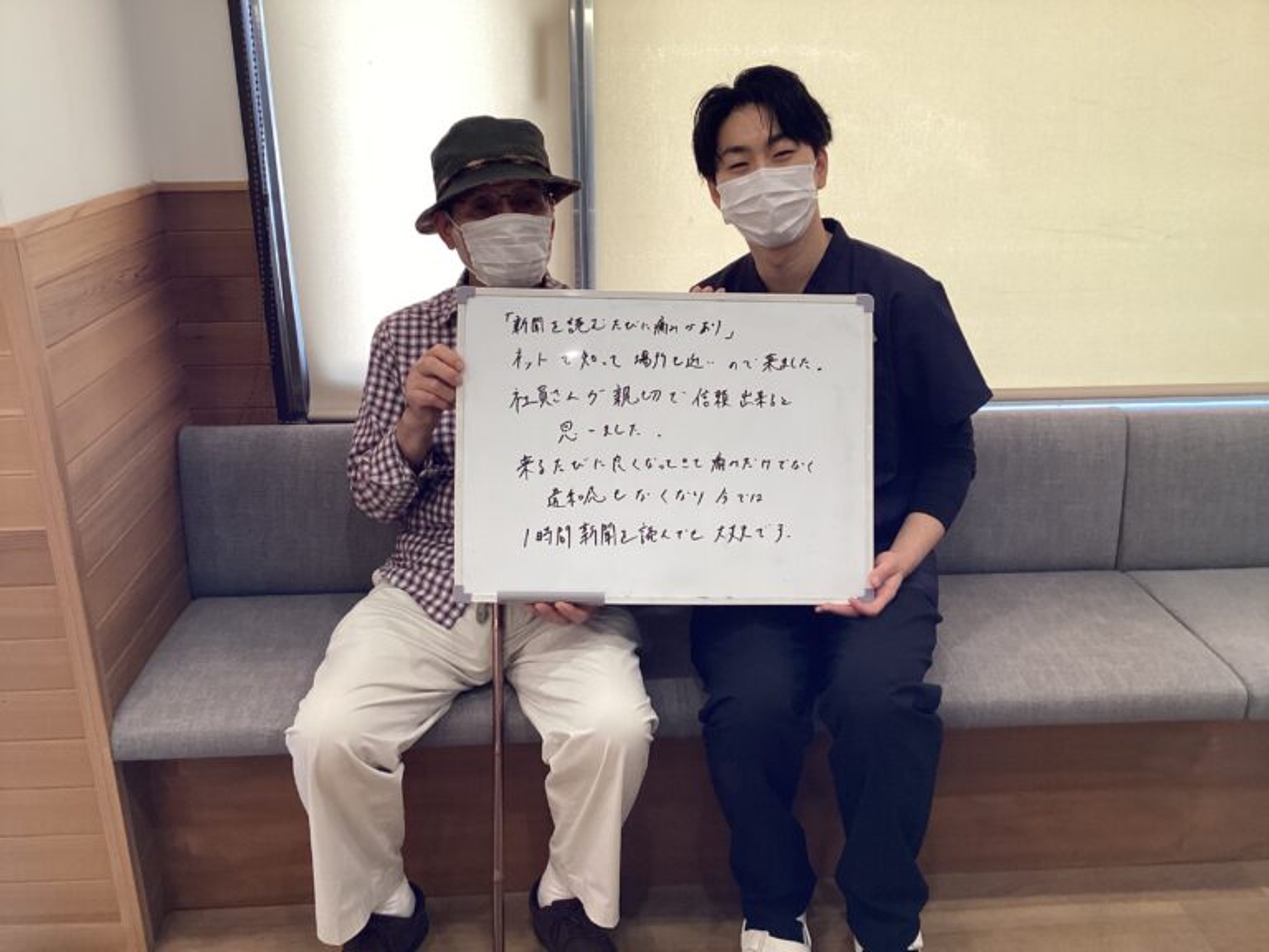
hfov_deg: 58.4
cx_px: 634
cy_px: 476
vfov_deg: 45.4
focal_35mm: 31
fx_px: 1136
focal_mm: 3.3
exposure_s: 1/60
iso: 80
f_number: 2.4
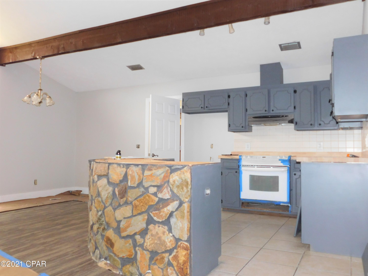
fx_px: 319
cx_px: 184
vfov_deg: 46.8
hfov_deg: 60.0
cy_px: 138
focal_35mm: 30
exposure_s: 1/30
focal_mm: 5.3
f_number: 3.2
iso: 280
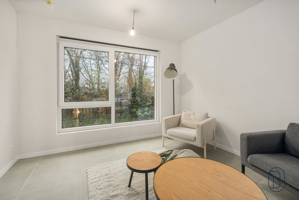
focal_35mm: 14
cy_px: 100
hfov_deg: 104.3
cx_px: 150
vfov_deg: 81.2
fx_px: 116
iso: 250
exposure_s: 1/2.5
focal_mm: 14
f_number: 11
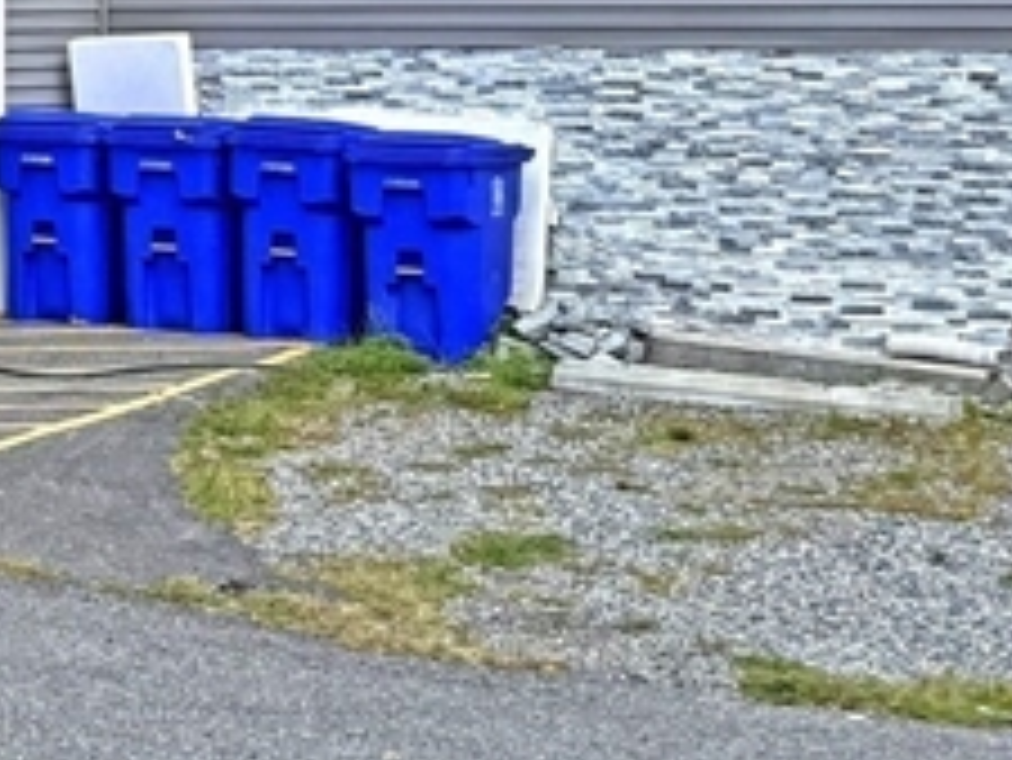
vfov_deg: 13.0
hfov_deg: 17.7
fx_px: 3188
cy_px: -292
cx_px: 45
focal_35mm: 109
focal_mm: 6.76
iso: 80
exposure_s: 1/3953
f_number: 1.78
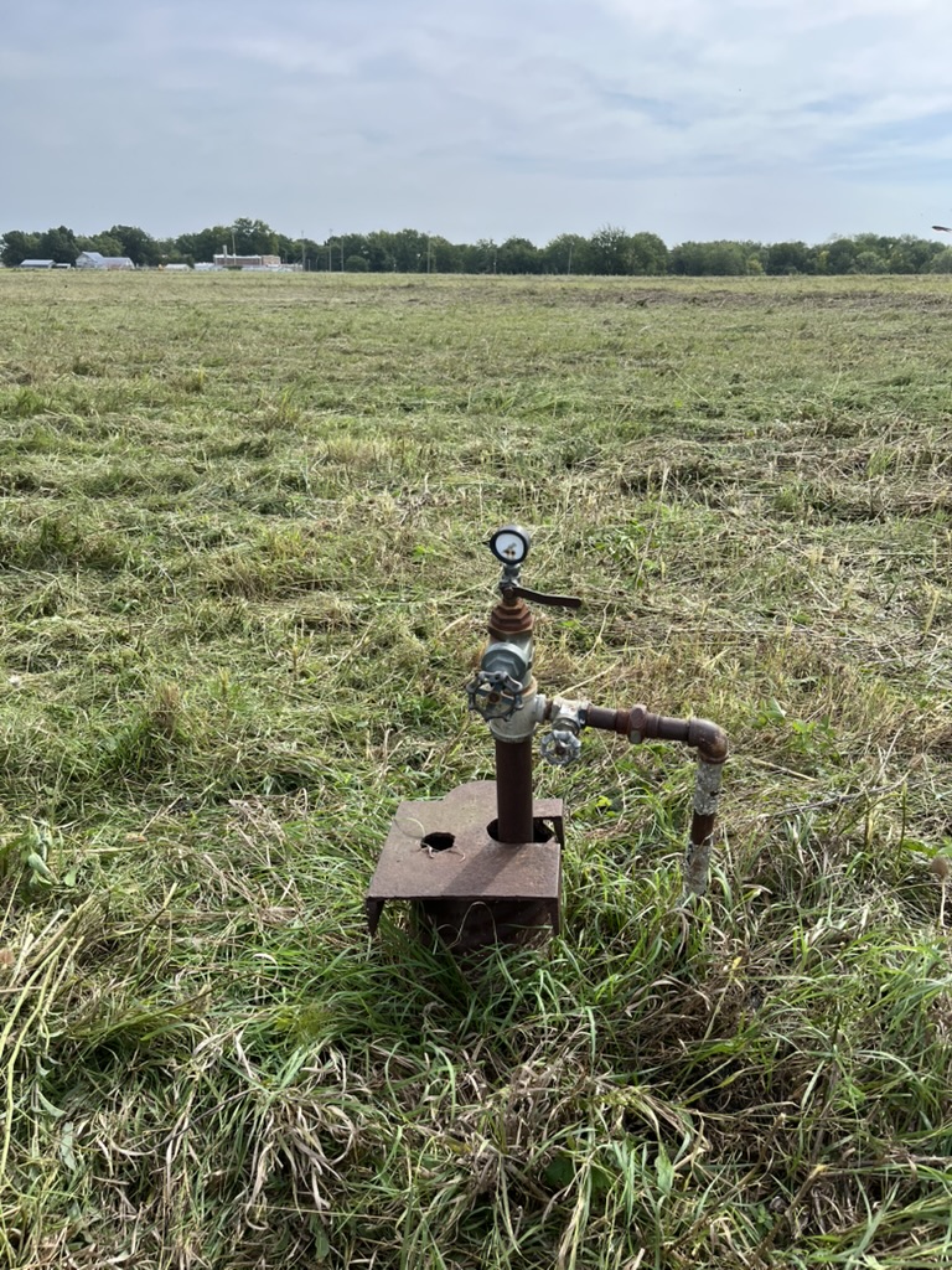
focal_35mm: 26
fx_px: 953
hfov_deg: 53.1
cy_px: 635
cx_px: 476
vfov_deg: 67.3
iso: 50
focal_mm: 5.1
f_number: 1.6
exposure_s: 1/1802
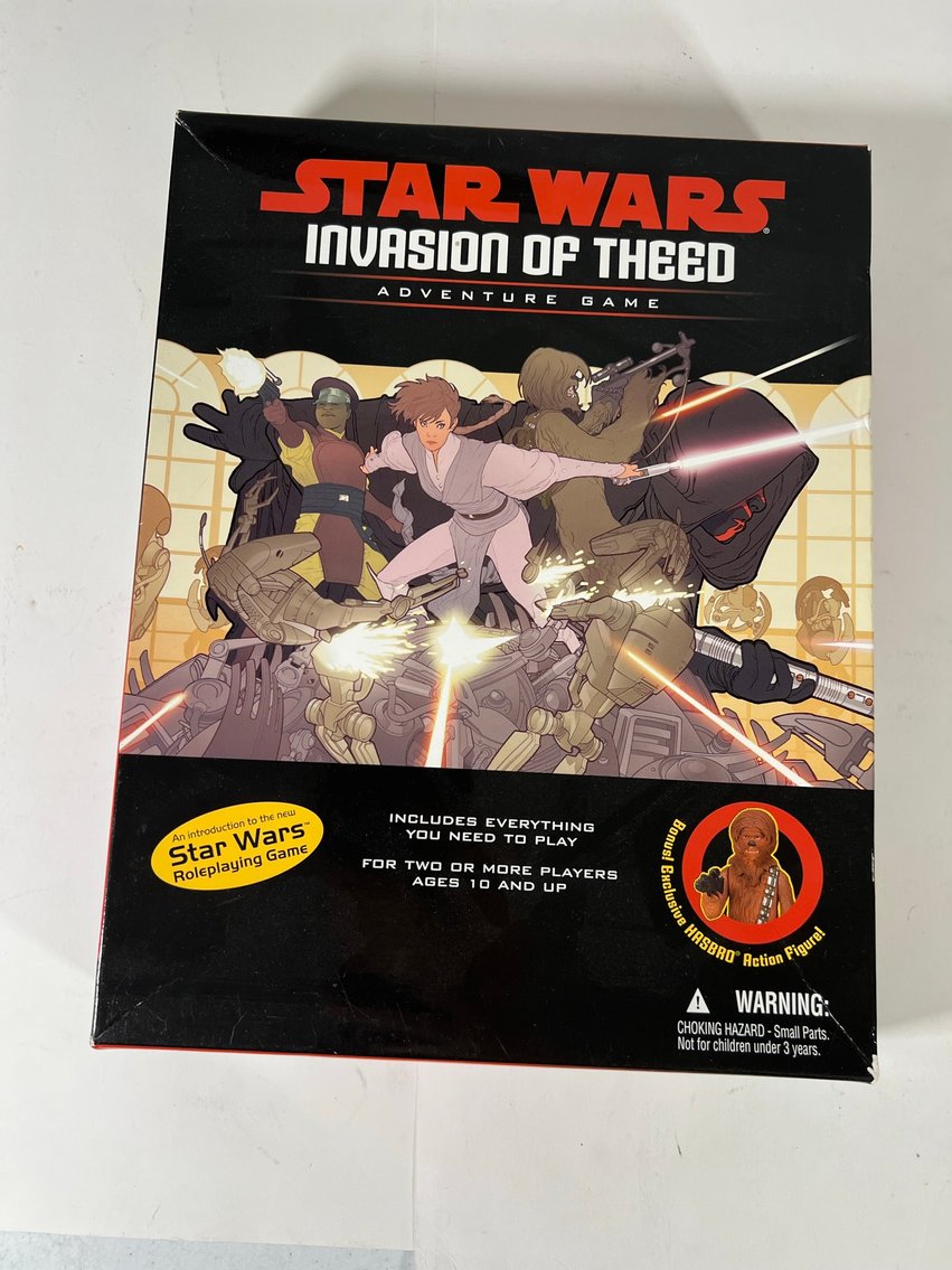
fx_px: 954
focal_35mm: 26
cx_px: 476
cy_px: 635
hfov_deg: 53.1
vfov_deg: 67.3
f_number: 1.5
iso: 100
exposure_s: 1/120
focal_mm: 5.7
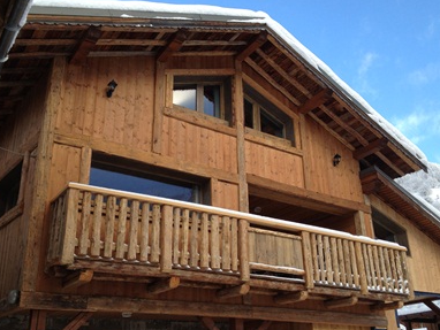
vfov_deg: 35.2
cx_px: 222
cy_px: 170
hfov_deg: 45.7
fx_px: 521
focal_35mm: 41
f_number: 2.4
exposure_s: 1/341
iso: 50
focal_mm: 4.28
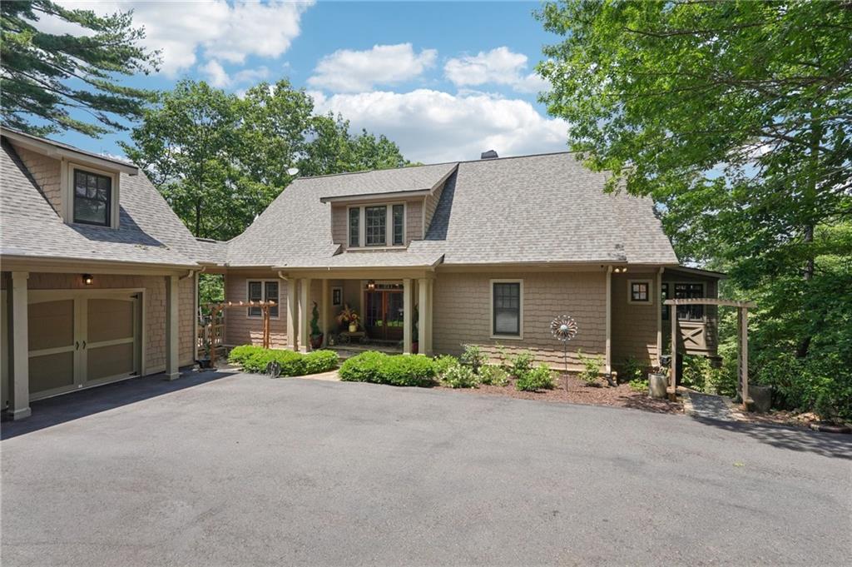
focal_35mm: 14
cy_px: 284
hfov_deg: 104.3
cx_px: 426
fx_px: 331
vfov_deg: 81.1
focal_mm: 14
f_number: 8
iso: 320
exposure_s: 1/320
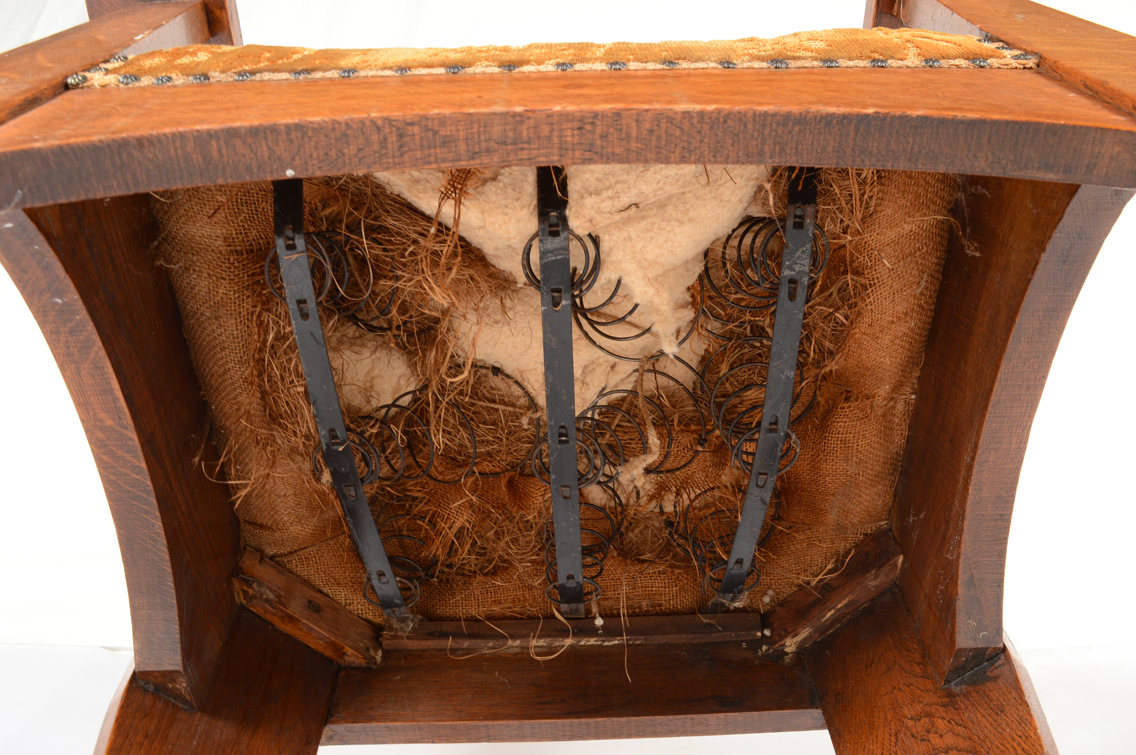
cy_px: 378
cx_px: 568
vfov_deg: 47.8
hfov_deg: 67.4
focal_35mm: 27
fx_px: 851
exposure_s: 1/125
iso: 200
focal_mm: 18
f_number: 9
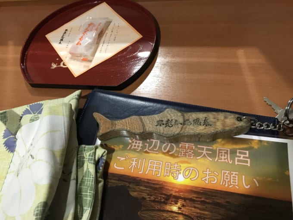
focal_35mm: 28
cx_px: 146
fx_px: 237
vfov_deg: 49.8
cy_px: 110
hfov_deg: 63.4
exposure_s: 1/11
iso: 100
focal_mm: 3.99
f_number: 1.8
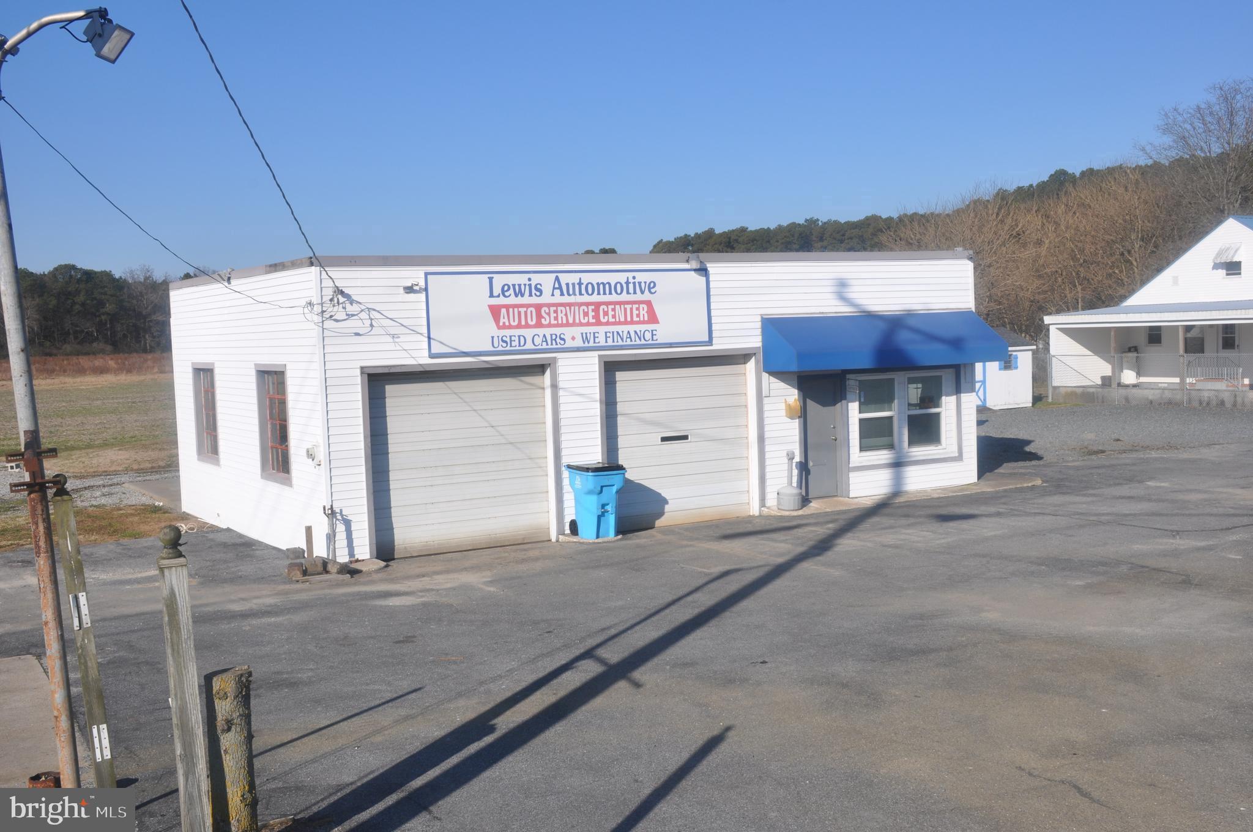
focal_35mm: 39
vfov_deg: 34.1
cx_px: 626
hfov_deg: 49.6
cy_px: 416
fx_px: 1356
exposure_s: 1/200
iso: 200
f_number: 14
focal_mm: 26
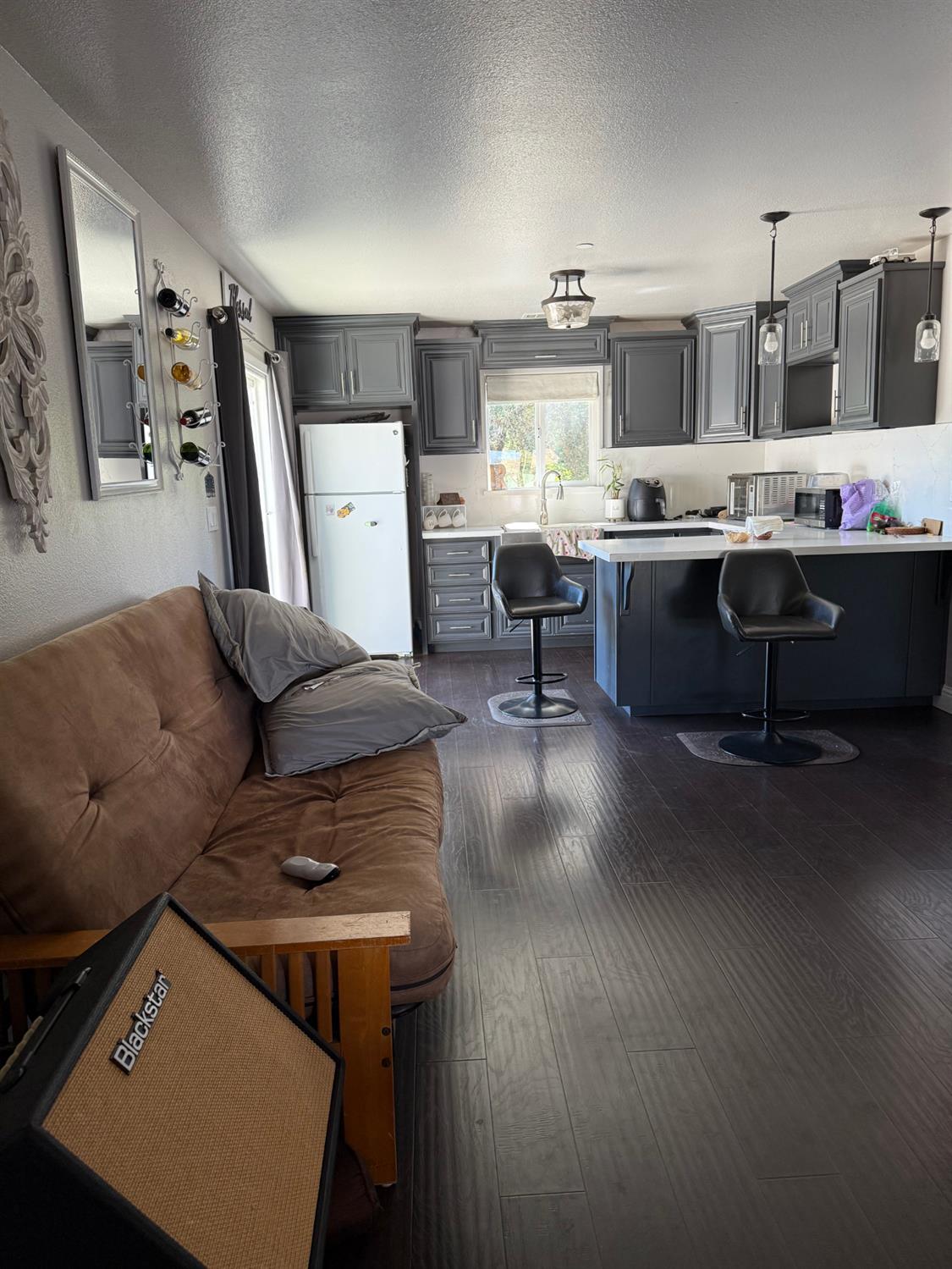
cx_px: 476
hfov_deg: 56.8
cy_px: 634
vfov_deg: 71.6
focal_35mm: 24
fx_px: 880
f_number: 1.78
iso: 200
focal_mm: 6.76
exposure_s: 1/121
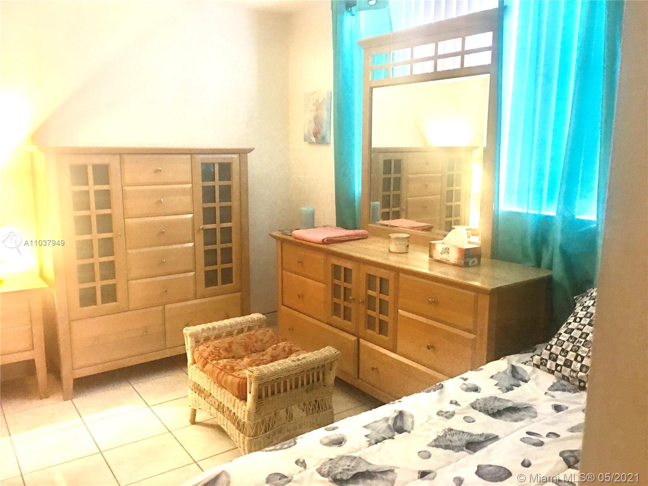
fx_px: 543
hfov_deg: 61.7
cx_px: 324
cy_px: 243
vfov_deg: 48.2
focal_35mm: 29
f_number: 2.2
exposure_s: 1/4
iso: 50
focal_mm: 4.15
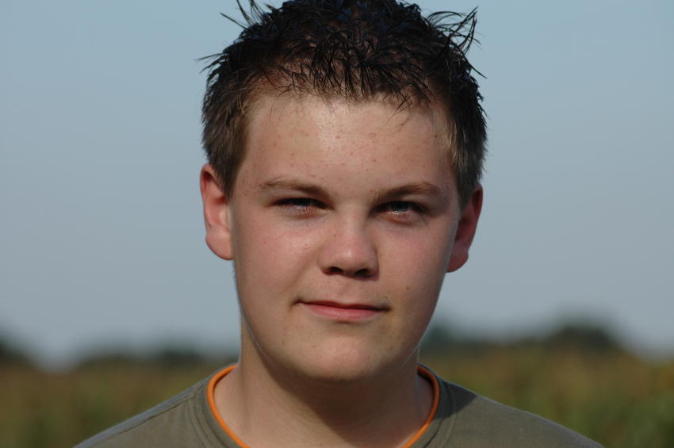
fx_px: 4208
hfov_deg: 9.2
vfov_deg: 6.1
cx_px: 337
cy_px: 224
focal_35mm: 225
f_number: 6.3
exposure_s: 1/640
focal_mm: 150
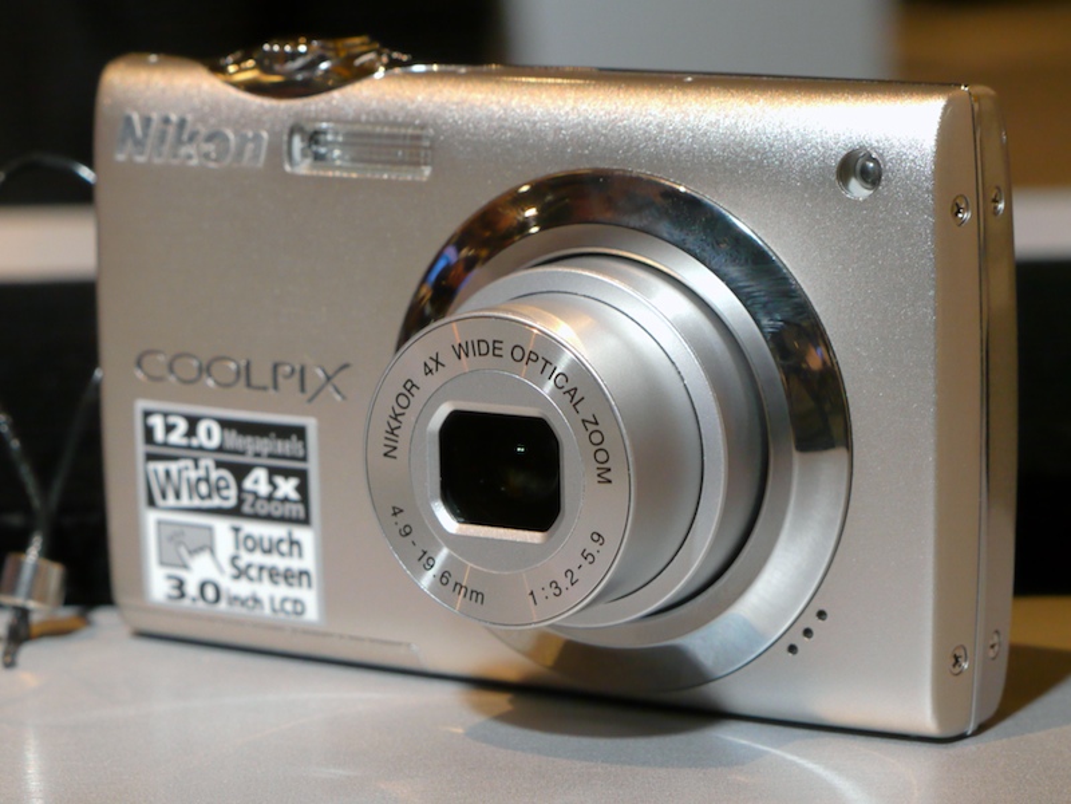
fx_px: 2785
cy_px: 402
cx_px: 536
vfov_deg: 16.4
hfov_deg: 21.8
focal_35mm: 90
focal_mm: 45
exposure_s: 1/60
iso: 800
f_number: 8
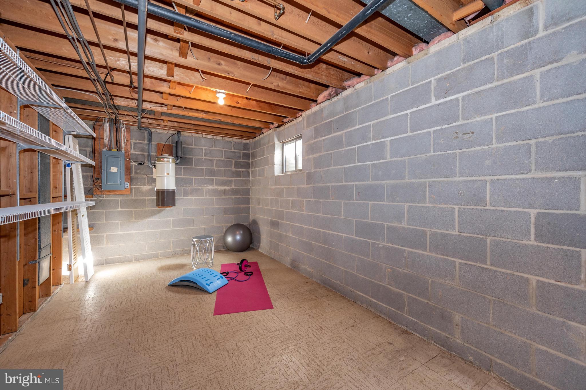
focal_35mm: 14
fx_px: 228
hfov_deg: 104.3
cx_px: 293
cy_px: 195
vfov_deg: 81.1
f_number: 8
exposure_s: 1/15
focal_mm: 14
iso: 800
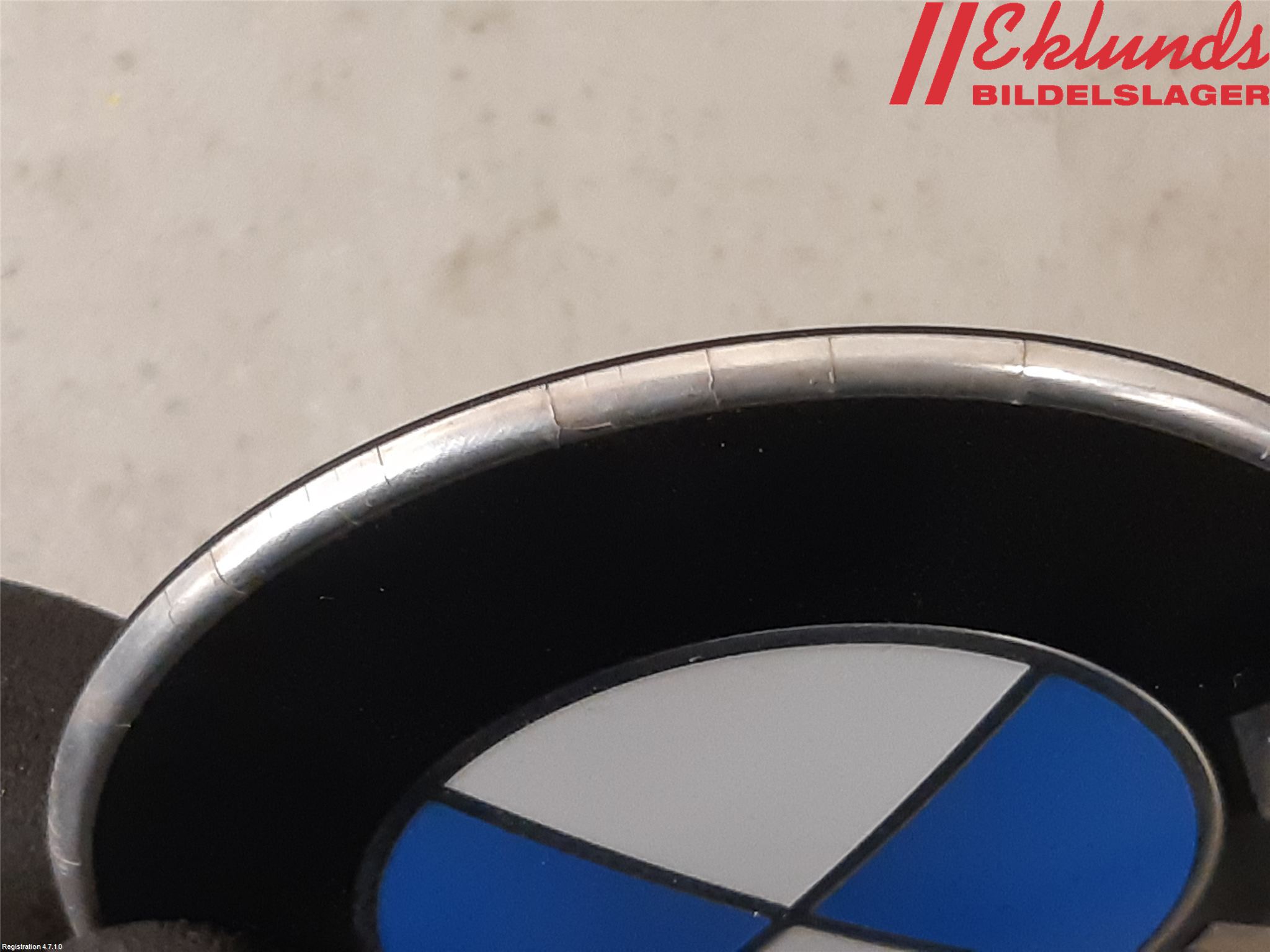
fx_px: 954
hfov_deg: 67.3
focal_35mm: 26
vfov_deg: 53.1
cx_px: 635
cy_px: 476
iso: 200
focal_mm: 3.93
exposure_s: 1/33
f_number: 1.7
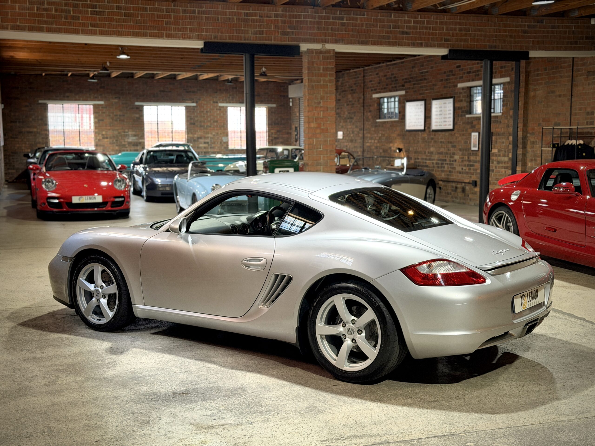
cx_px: 298
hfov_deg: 39.7
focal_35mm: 48
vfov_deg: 30.3
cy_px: 223
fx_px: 825
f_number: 1.78
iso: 200
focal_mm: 6.76
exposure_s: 1/50
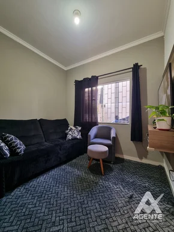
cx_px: 87
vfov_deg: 106.1
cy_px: 116
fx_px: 87
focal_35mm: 13
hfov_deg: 90.0
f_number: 2.2
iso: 320
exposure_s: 1/40
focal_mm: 2.2
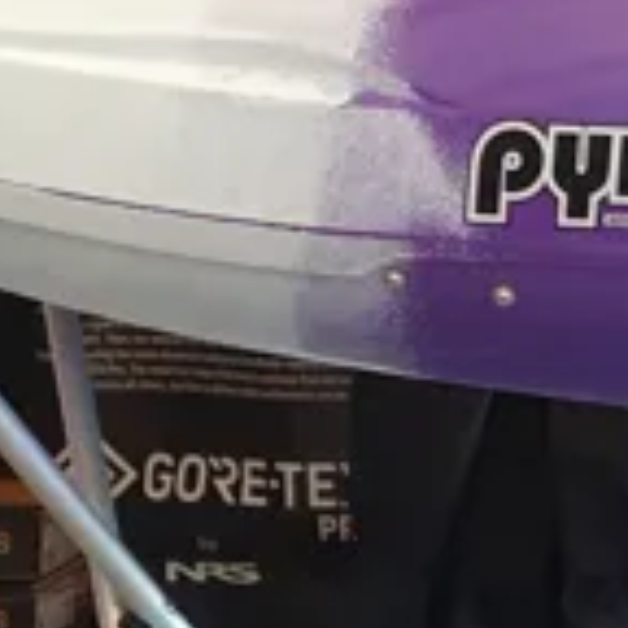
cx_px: 1095
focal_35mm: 128
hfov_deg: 12.5
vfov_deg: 13.1
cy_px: -196
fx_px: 2627
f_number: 1.5
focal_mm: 4.32
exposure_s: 1/50
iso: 320
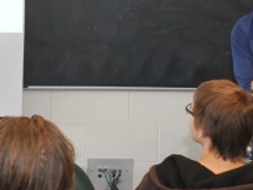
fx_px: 1455
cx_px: -136
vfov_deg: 7.5
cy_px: 96
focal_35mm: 199
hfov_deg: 9.6
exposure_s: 1/60
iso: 1250
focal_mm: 40
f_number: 7.1
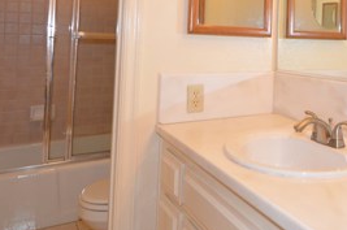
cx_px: 300
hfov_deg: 48.6
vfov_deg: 35.5
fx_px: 346
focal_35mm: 36
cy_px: 44
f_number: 4
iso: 500
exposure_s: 1/60
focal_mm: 10
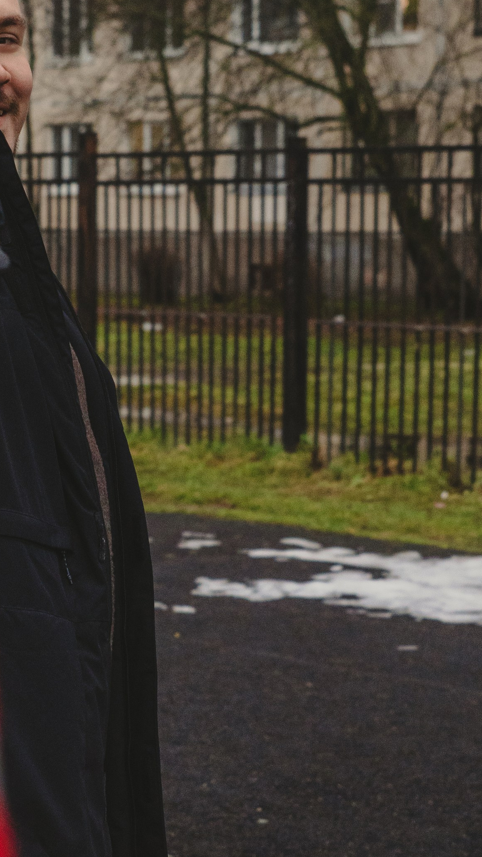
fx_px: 2544
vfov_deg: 19.1
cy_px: 436
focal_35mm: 112
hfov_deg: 10.8
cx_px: 156
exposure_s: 1/200
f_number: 6.3
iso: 3200
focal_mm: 54
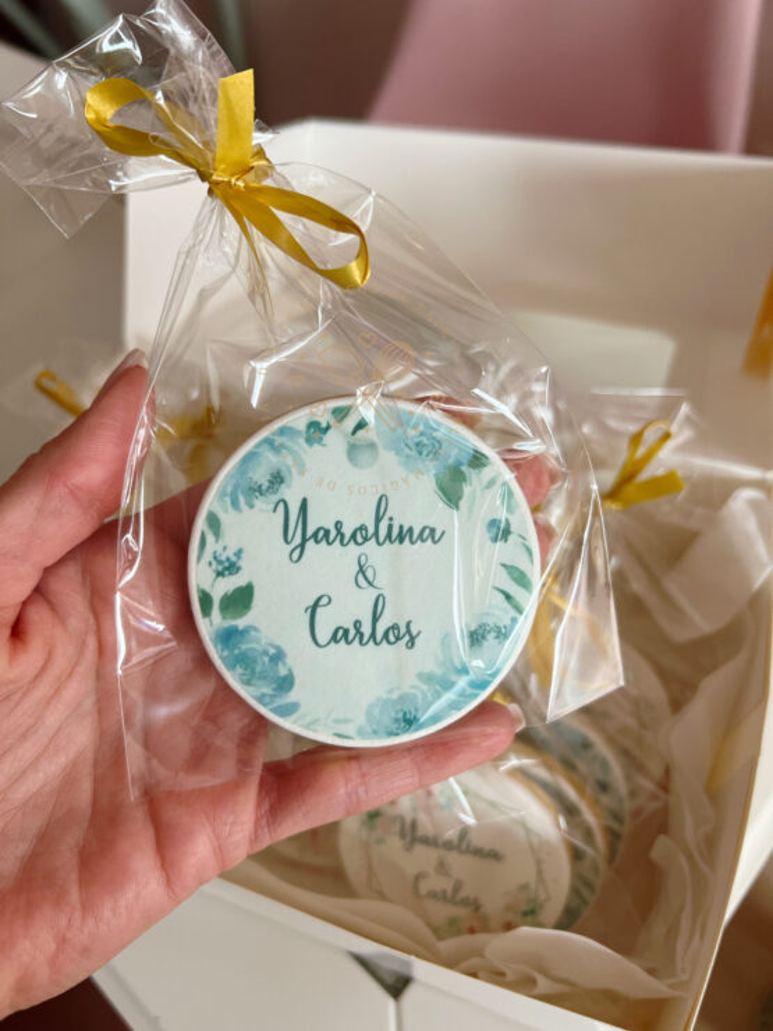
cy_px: 516
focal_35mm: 26
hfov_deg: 53.1
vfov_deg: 67.3
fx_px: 774
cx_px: 386
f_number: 1.5
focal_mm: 5.7
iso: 125
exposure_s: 1/78
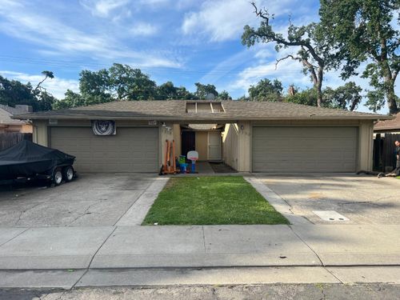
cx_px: 200
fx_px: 300
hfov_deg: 67.3
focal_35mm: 26
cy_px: 150
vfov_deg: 53.1
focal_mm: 5.7
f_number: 1.5
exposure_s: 1/2994
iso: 50
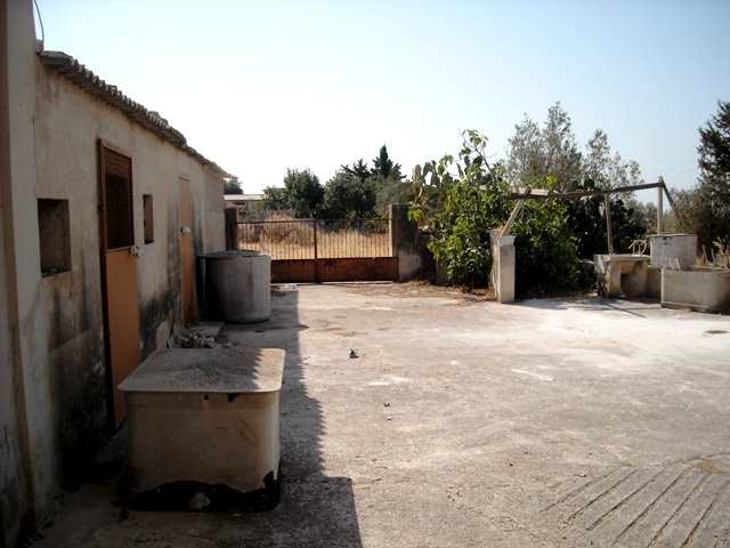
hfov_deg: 52.6
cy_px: 274
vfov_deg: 40.7
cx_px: 365
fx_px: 738
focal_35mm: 35
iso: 64
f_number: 5.6
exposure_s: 1/337
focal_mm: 5.7
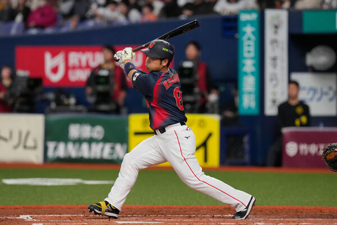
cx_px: 168
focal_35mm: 400
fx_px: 3744
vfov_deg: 3.4
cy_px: 112
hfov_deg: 5.2
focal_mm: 400
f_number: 4
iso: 3200
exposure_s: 1/1600
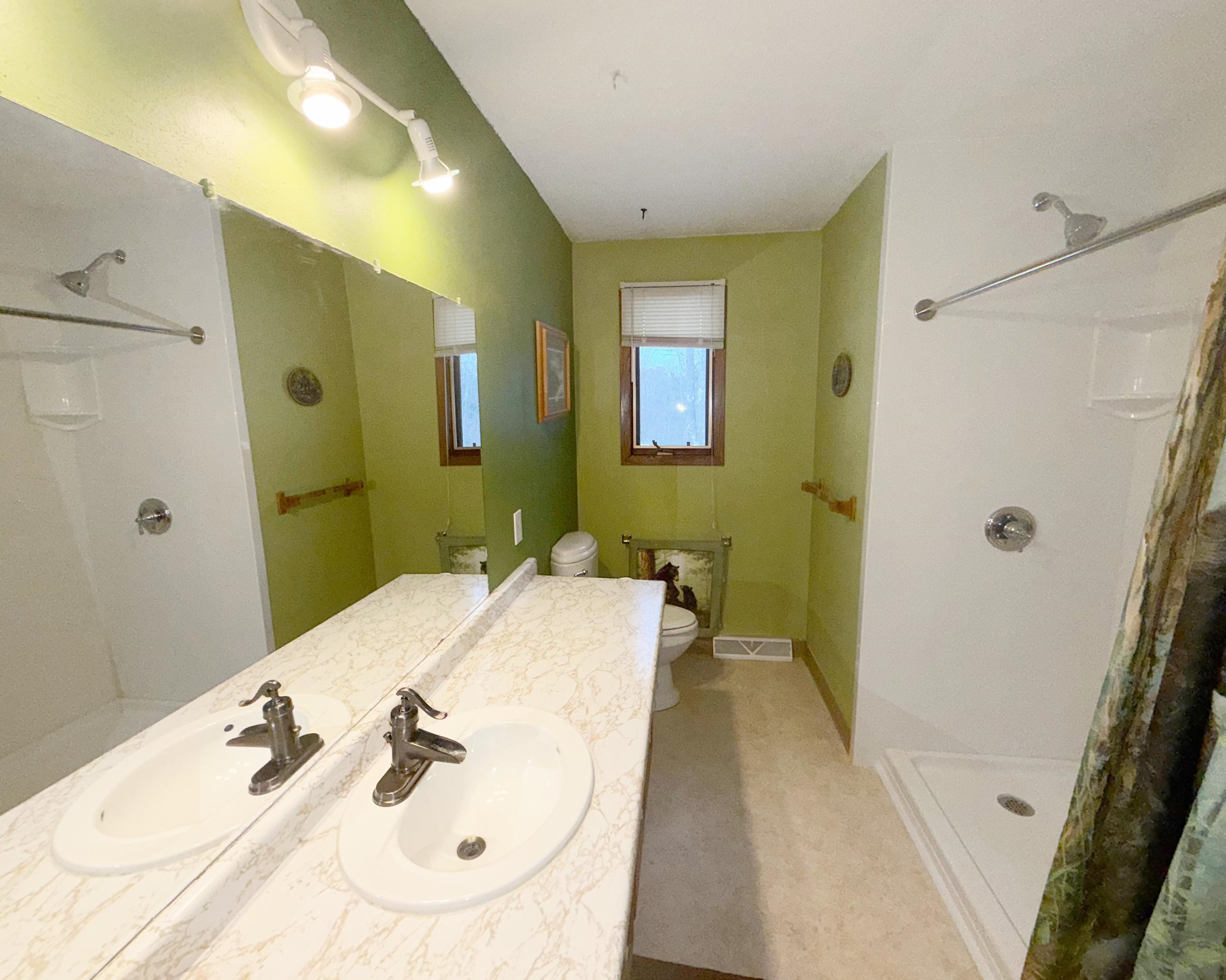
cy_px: 486
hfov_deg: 96.8
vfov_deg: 84.0
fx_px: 544
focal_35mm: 15
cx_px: 619
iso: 80
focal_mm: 2.22
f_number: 2.2
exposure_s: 1/78
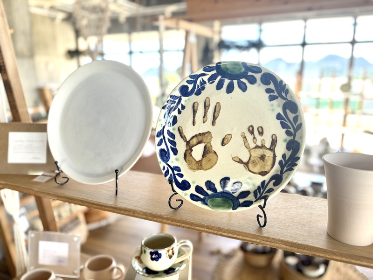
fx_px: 280
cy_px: 140
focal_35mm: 26
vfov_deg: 53.1
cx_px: 186
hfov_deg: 67.3
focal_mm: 5.96
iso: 50
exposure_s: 1/171
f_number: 1.6
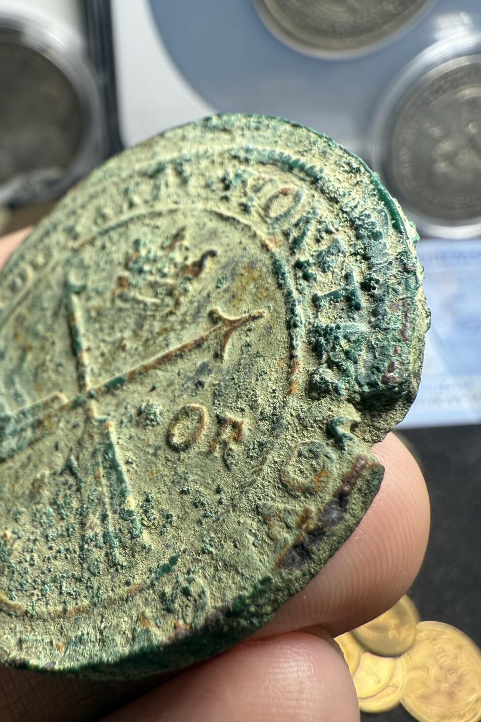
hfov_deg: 42.9
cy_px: 407
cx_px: 157
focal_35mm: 30
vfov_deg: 61.7
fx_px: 601
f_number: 2.2
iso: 125
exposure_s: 1/99
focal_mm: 2.22
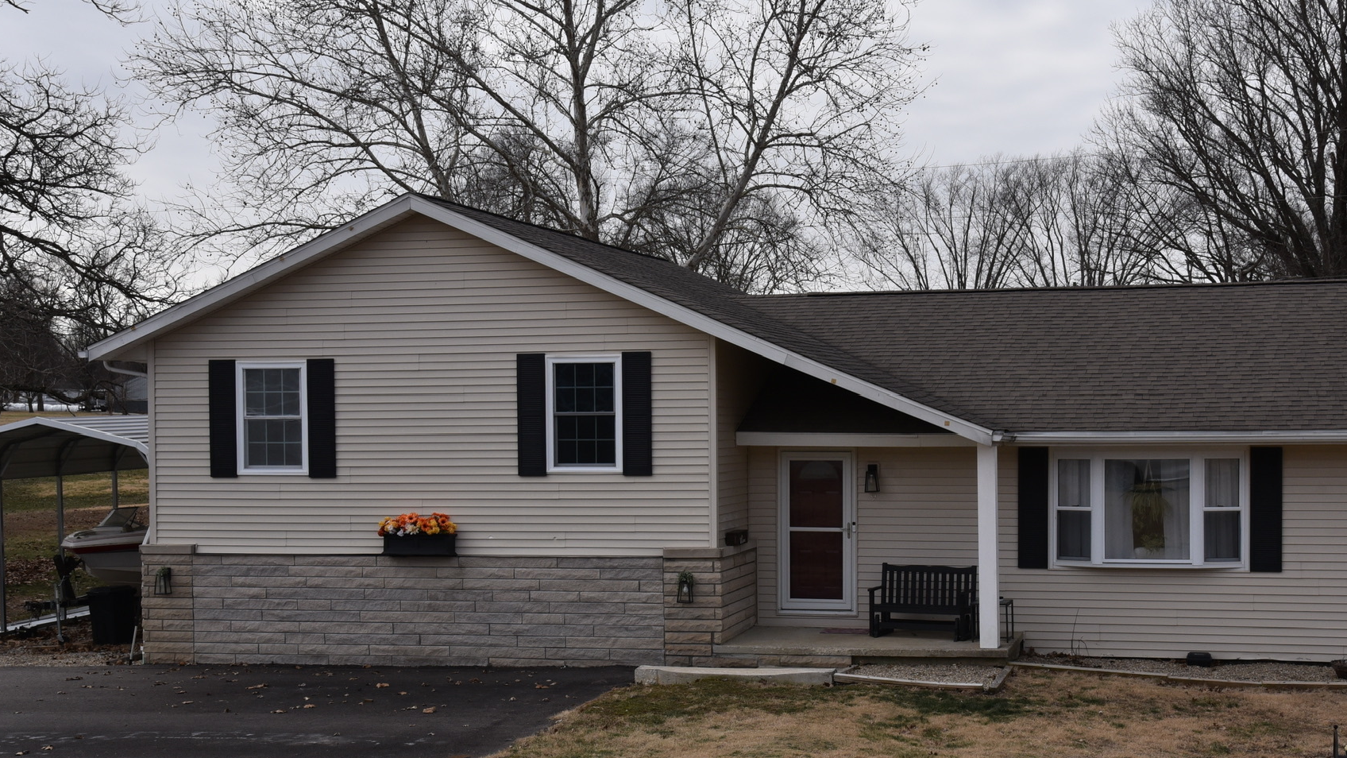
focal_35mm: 54
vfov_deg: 22.2
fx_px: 1929
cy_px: 464
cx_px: 751
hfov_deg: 38.4
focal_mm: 38
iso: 500
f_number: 11
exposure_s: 1/500
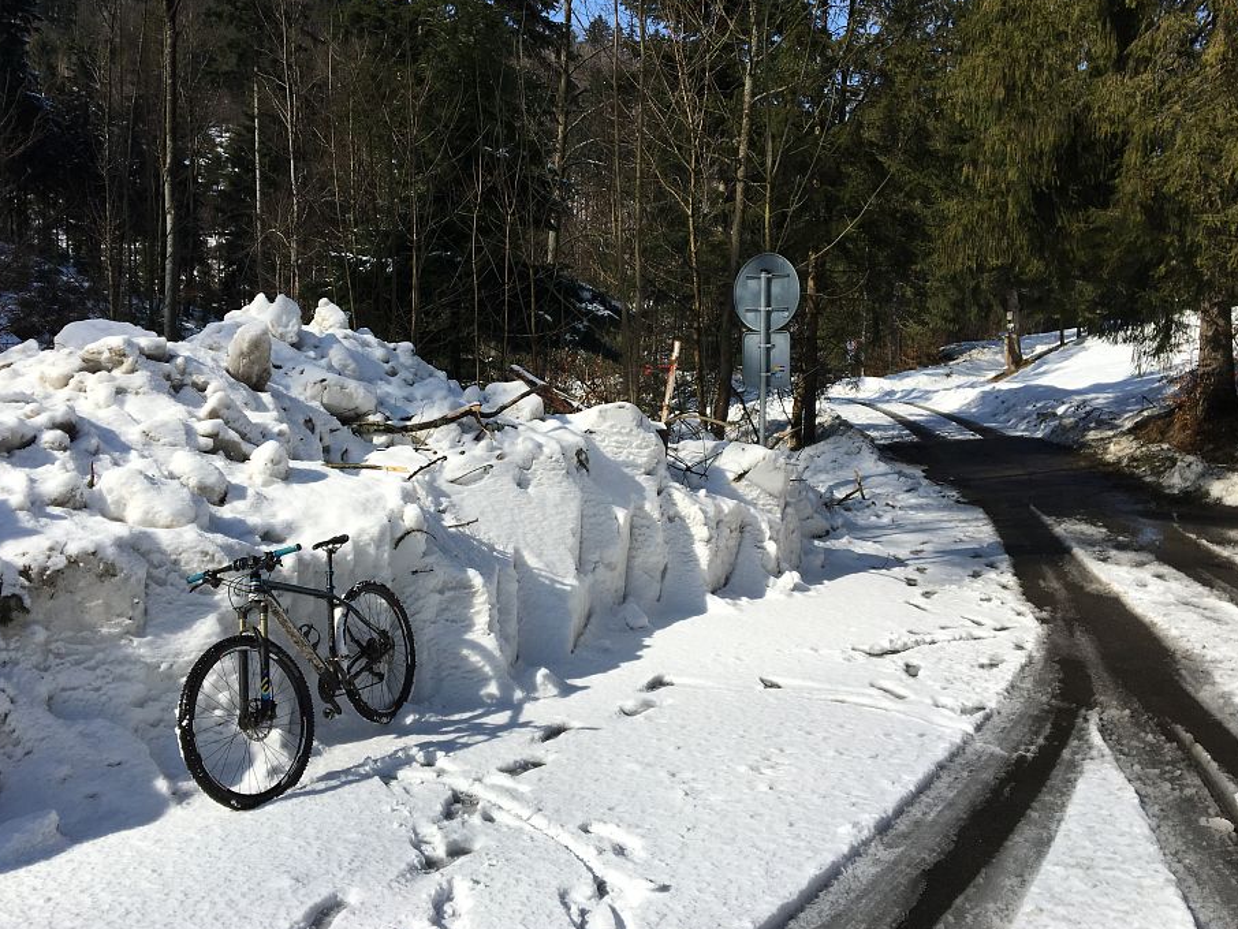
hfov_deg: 56.7
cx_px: 574
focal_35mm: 32
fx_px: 1145
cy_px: 451
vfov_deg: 44.2
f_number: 2.2
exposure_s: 1/2959
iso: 25
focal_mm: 4.15
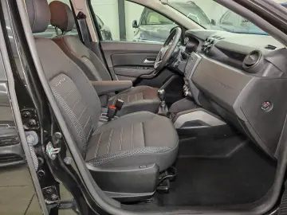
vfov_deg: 53.1
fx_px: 216
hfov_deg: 67.3
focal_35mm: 26
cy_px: 108
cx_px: 144
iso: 500
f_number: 1.6
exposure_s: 1/50
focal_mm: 5.4
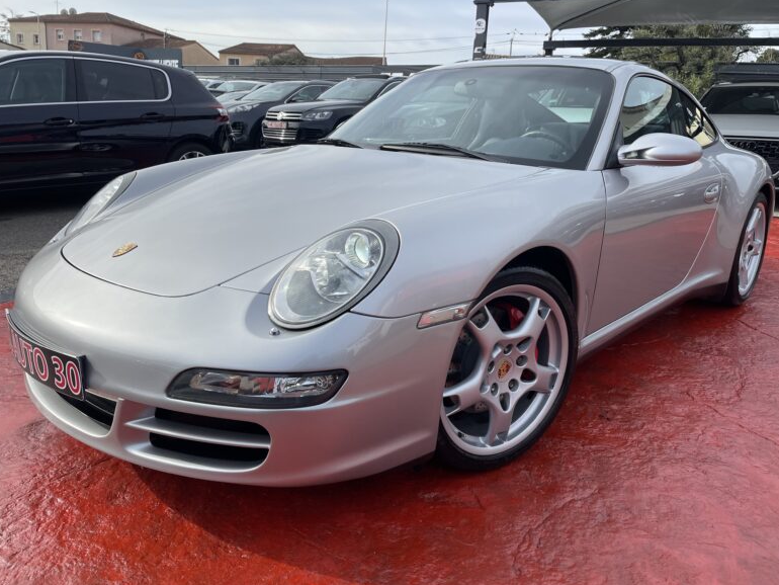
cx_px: 398
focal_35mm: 27
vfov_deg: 51.4
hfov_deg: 65.3
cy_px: 283
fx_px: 608
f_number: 1.6
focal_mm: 4.2
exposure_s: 1/2506
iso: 32
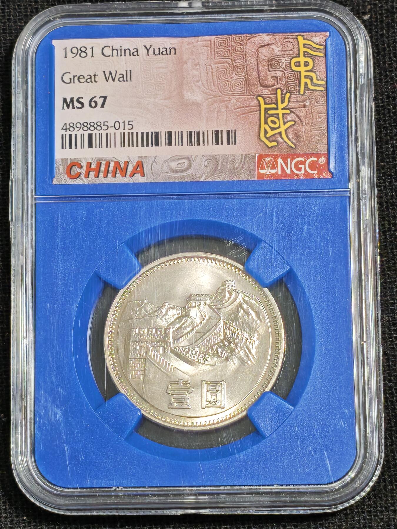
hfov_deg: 12.3
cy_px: 264
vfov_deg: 16.4
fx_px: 1835
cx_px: 198
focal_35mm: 120
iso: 50
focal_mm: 4.94
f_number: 1.5
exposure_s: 1/775
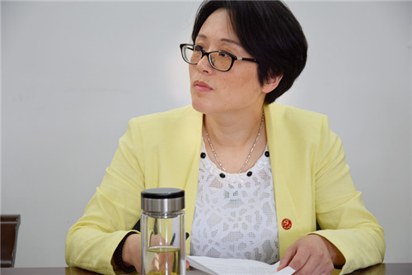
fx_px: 1373
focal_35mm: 120
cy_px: 138
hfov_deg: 17.1
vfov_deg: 11.4
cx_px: 206
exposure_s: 1/25
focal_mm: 80
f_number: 5.6
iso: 400
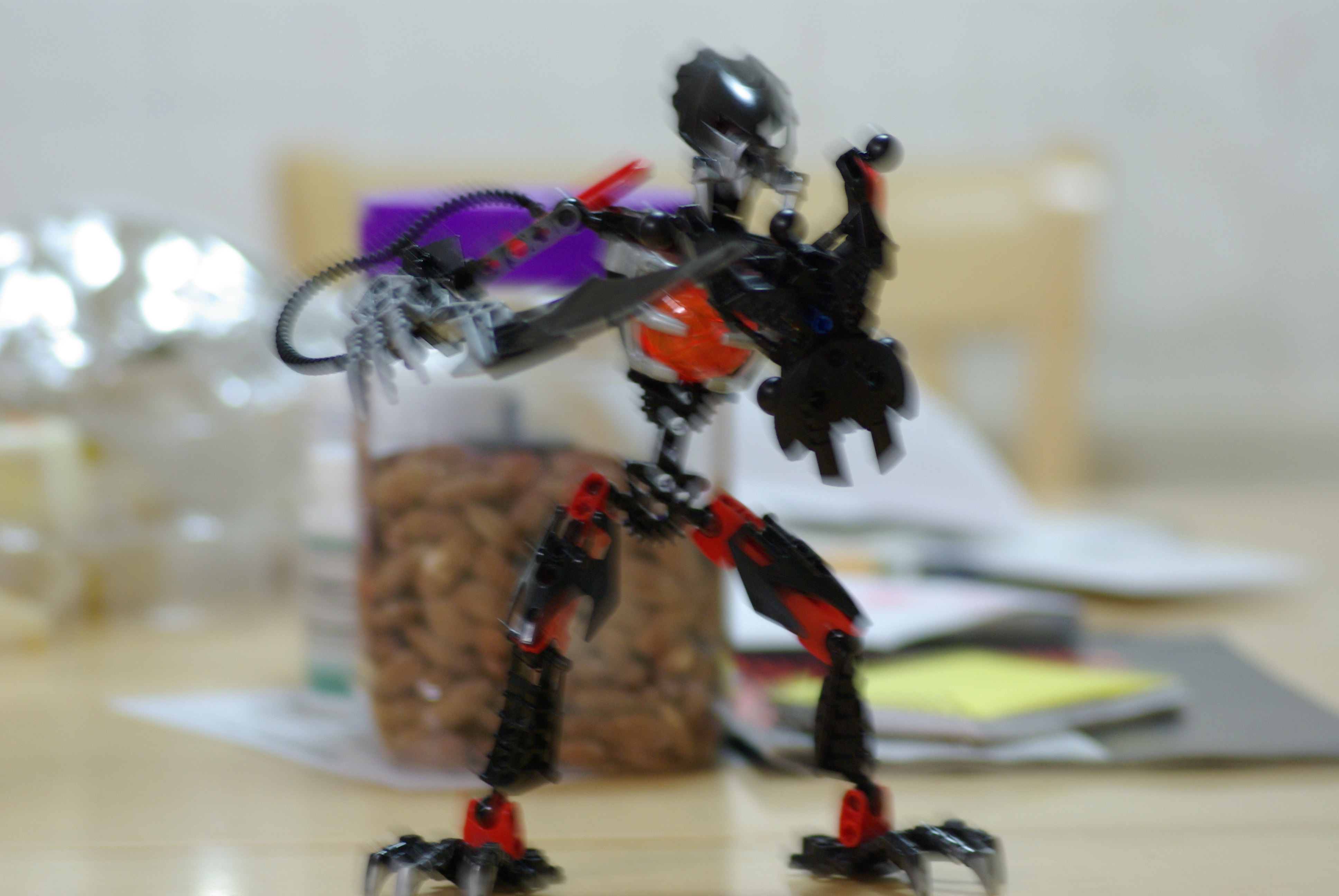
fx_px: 5586
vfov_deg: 9.2
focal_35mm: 150
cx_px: 670
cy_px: 448
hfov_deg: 13.7
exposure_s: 1/13
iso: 400
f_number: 4
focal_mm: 100
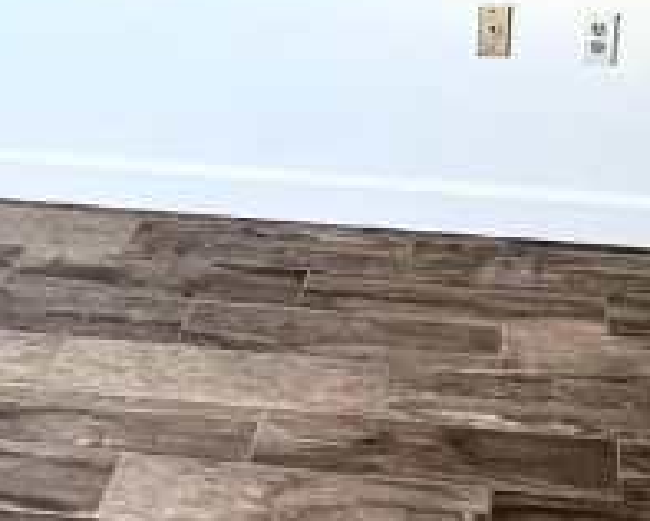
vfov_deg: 19.0
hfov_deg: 26.7
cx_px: 389
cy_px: -257
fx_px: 1367
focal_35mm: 71
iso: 200
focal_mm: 2.22
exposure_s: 1/99
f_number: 2.2
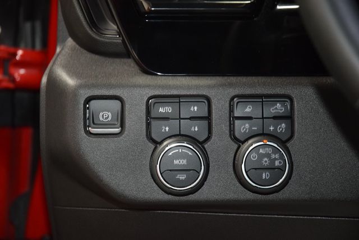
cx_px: 180
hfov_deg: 19.5
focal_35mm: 105
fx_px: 1047
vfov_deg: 13.0
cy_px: 120
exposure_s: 1/30
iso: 1600
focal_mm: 70
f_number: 4.5
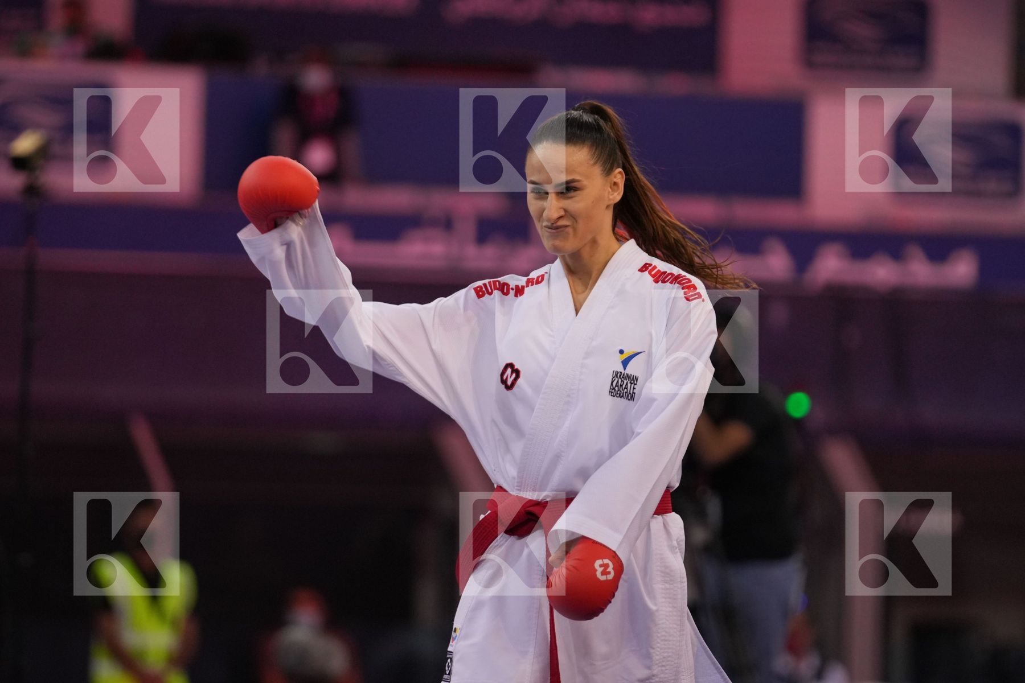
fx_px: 7858
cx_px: 512
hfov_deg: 7.5
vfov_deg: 5.0
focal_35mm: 276
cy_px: 342
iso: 1600
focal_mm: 184
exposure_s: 1/1000
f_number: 2.8
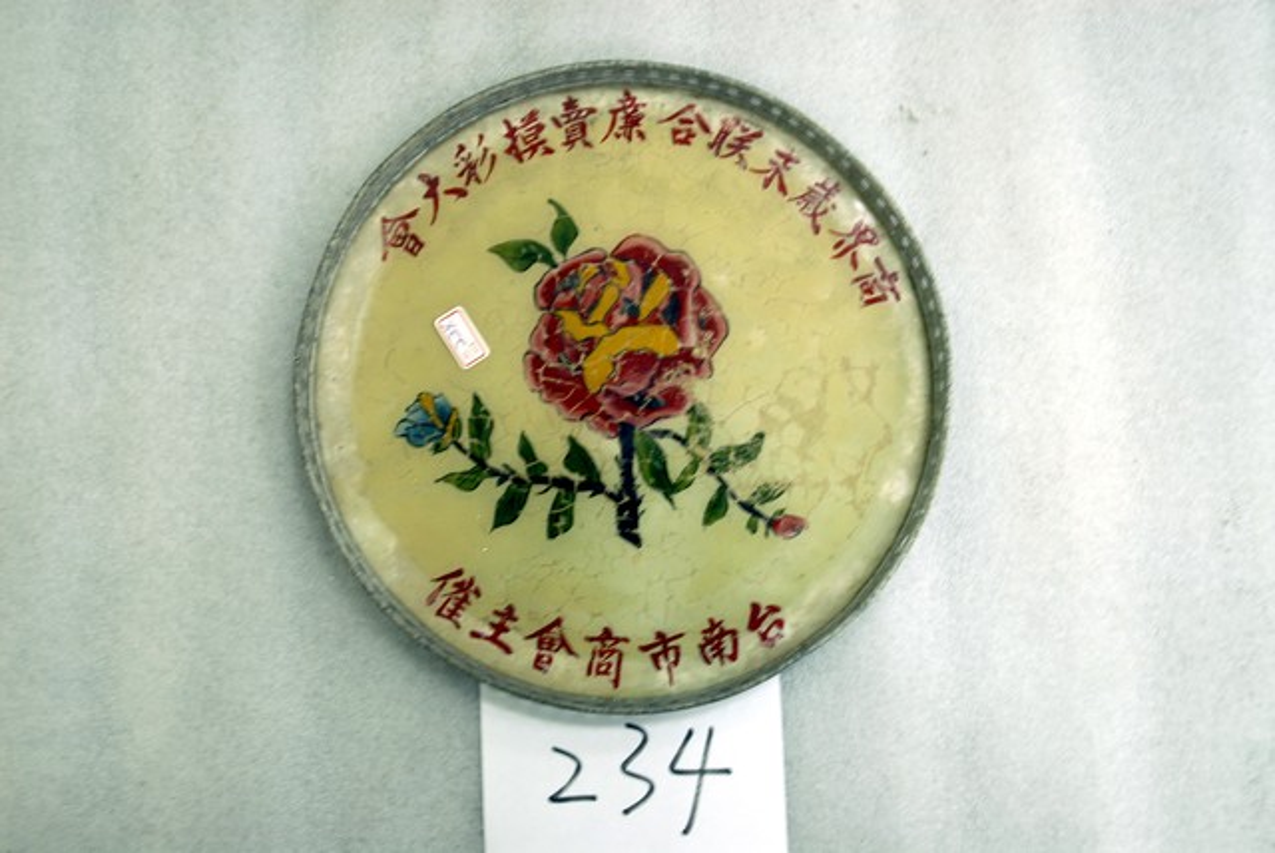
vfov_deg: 30.9
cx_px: 638
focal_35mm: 44
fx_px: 1542
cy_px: 426
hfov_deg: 44.9
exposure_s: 1/6
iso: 100
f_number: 4.5
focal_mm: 29
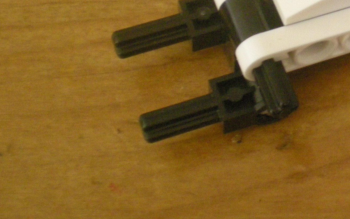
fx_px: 897
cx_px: 377
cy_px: -30
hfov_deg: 21.1
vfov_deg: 13.6
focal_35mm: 94
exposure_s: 1/8
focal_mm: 6.3
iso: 441
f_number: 3.1
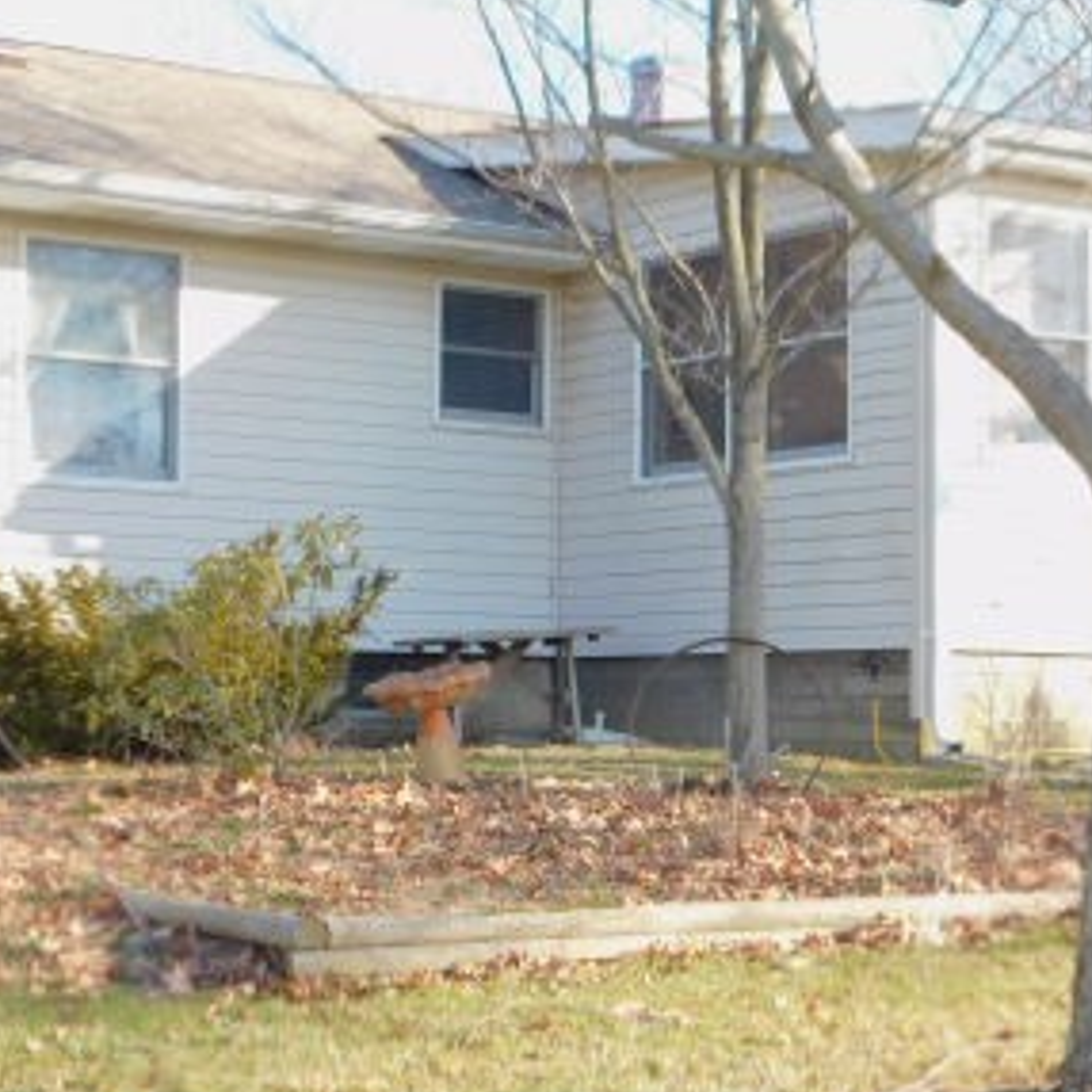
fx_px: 2820
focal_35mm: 79
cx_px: 577
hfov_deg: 21.9
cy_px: 596
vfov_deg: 21.9
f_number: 3.6
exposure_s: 1/200
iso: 125
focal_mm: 7.1
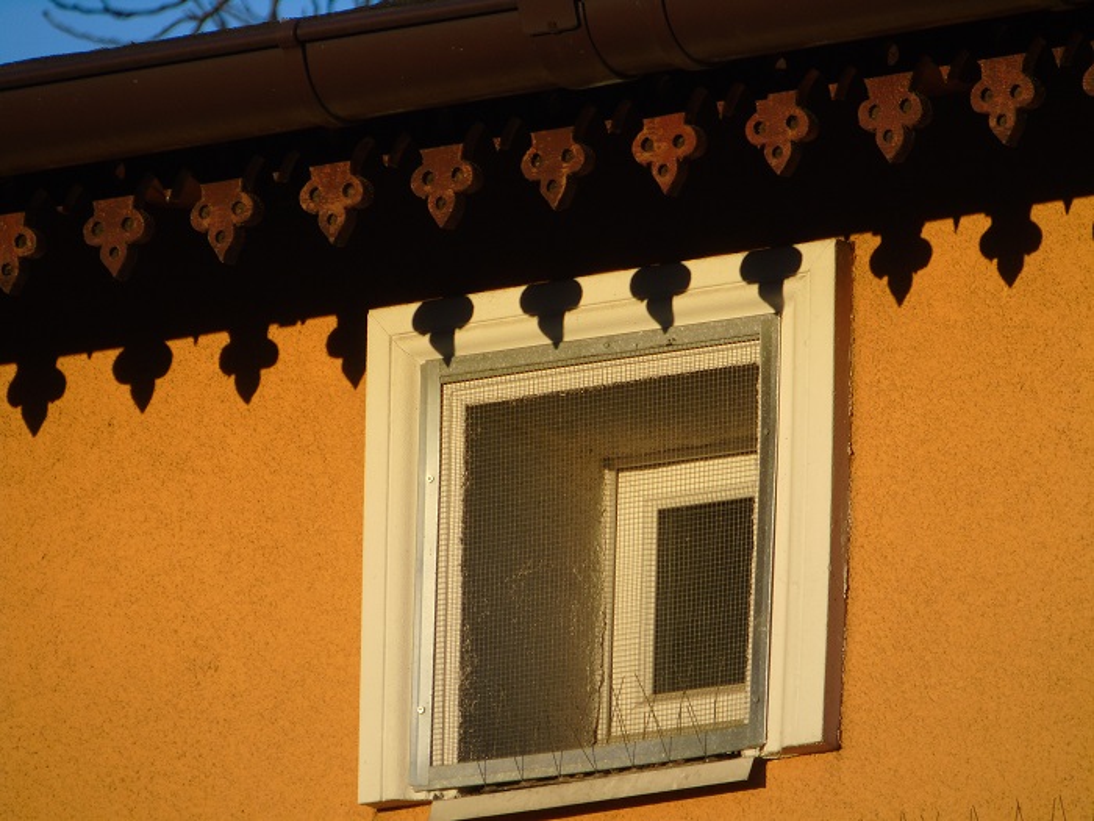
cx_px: 547
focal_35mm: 848
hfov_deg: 2.3
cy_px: 410
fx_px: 26800
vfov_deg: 1.8
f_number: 6.1
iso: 80
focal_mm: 151
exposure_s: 1/160
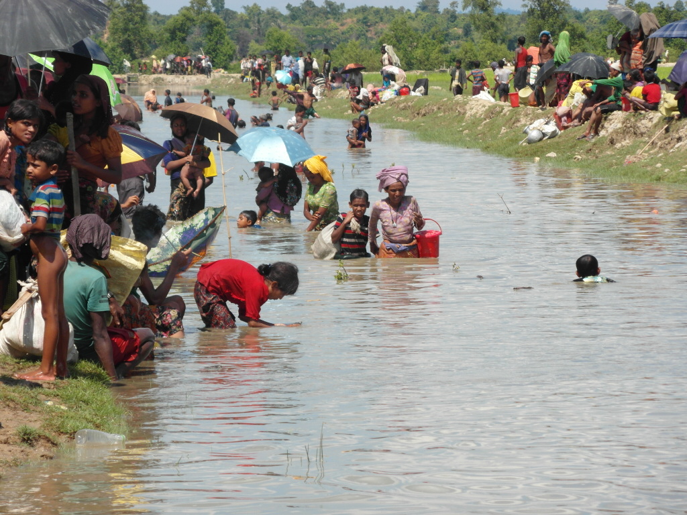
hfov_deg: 9.1
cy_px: 258
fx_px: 4307
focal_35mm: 217
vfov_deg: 6.8
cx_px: 344
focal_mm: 38.6
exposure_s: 1/750
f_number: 4.8
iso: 100
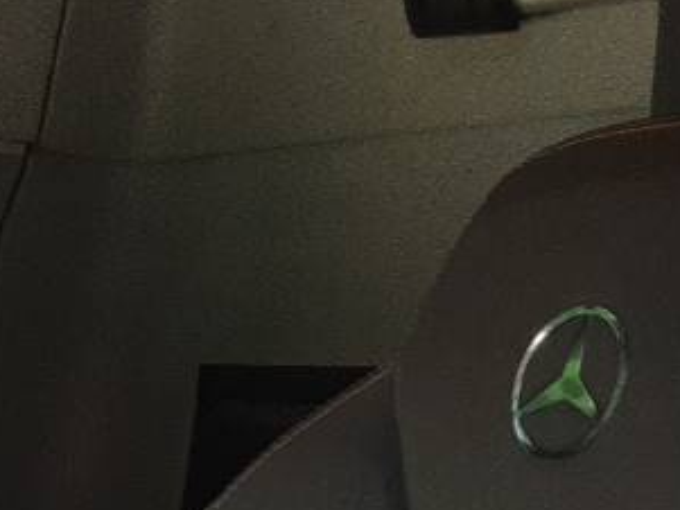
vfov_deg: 10.0
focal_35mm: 134
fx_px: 2633
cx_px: -775
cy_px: 1131
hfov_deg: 12.5
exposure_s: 1/120
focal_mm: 2.9
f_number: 1.9
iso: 79
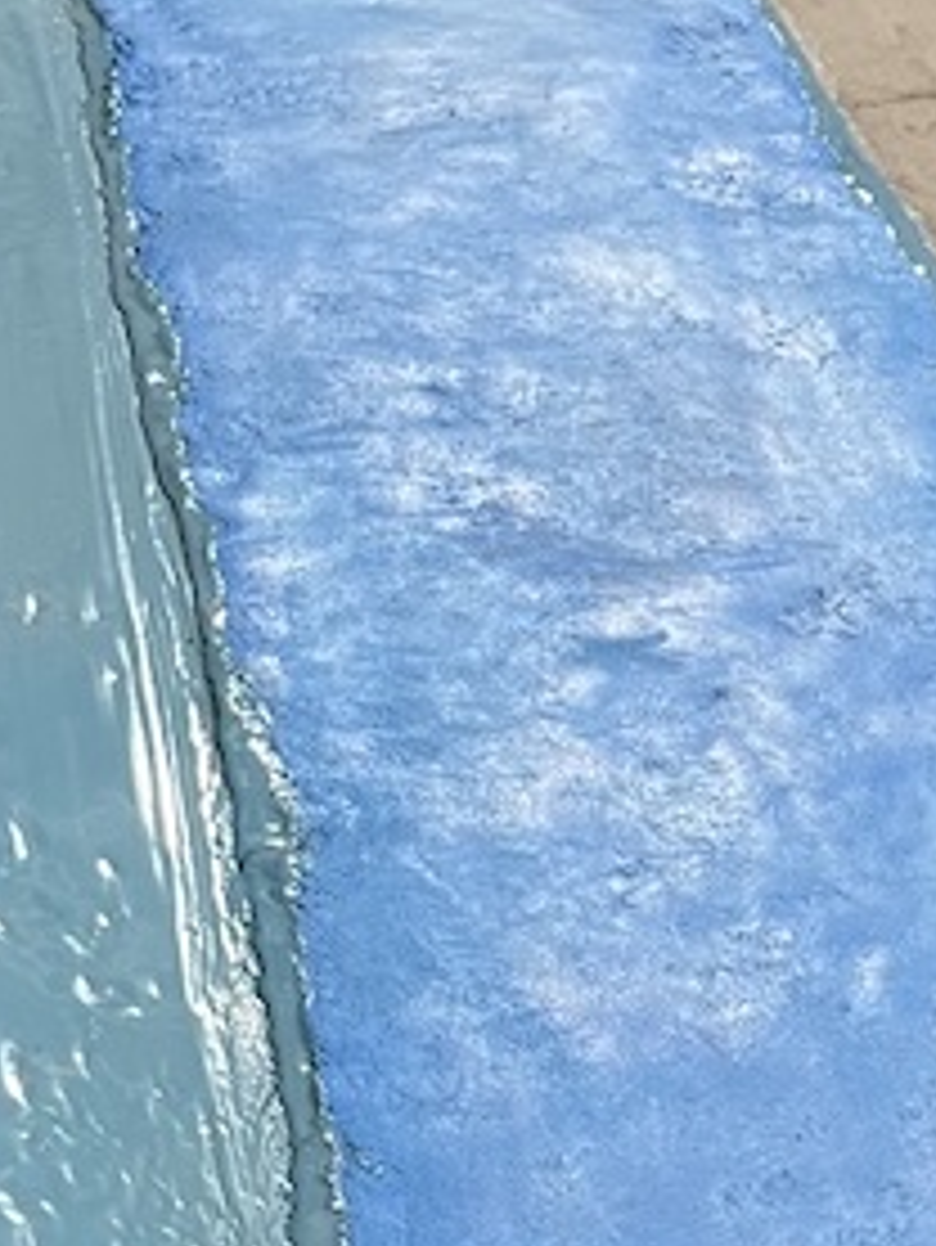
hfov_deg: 14.2
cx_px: -279
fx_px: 3602
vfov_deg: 19.6
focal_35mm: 100
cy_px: 812
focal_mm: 5.7
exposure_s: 1/60
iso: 250
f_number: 1.5
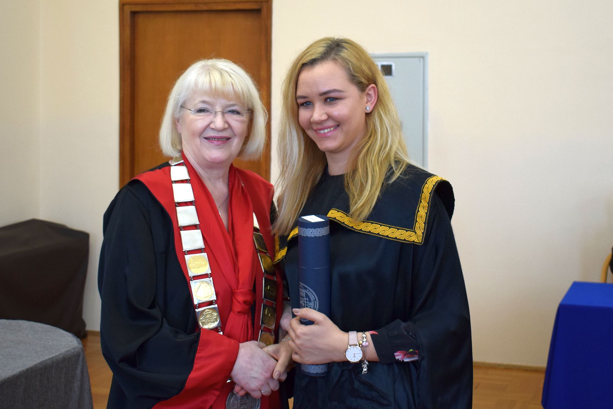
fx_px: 741
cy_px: 204
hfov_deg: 45.0
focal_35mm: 44
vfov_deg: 30.8
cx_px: 306
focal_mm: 29
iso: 720
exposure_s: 1/60
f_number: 4.2
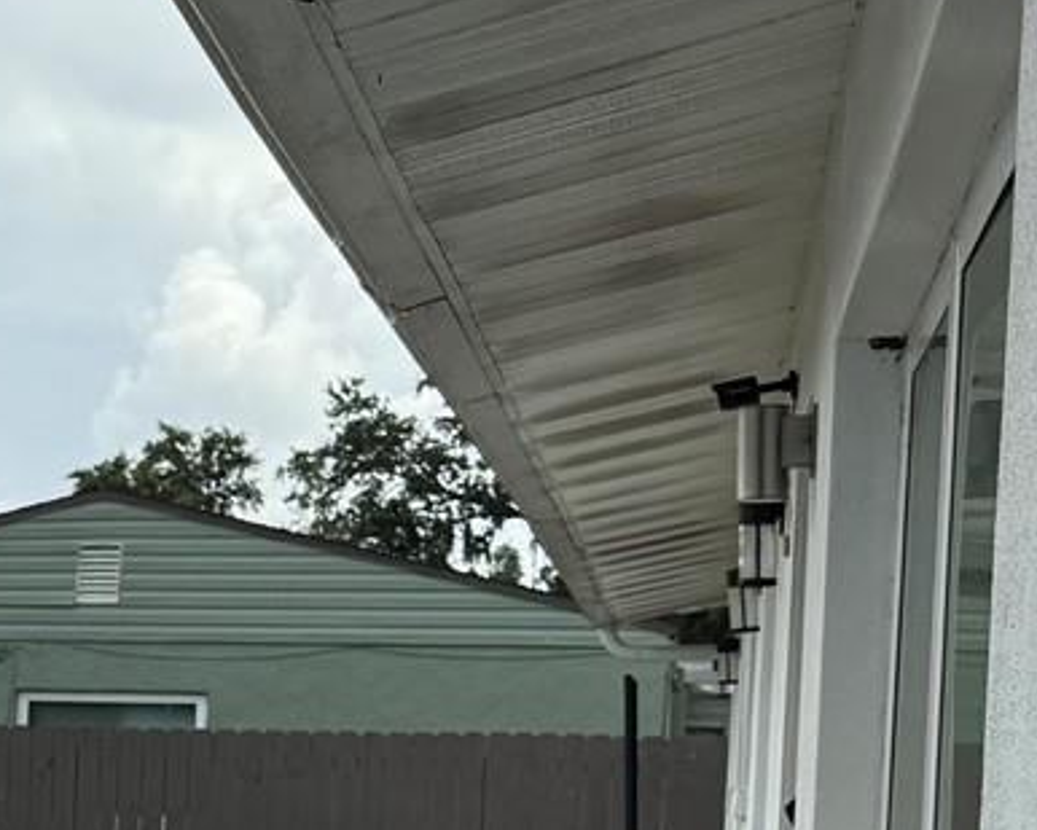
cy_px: 886
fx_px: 2978
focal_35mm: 97
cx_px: -594
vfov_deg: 15.5
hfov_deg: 17.4
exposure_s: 1/3953
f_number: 1.78
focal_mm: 6.76
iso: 80
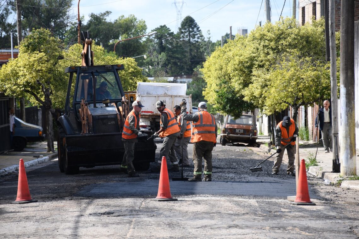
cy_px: 120
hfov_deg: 13.1
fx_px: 1566
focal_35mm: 157
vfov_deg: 8.7
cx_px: 180
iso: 100
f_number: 5.6
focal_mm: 105
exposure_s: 1/250
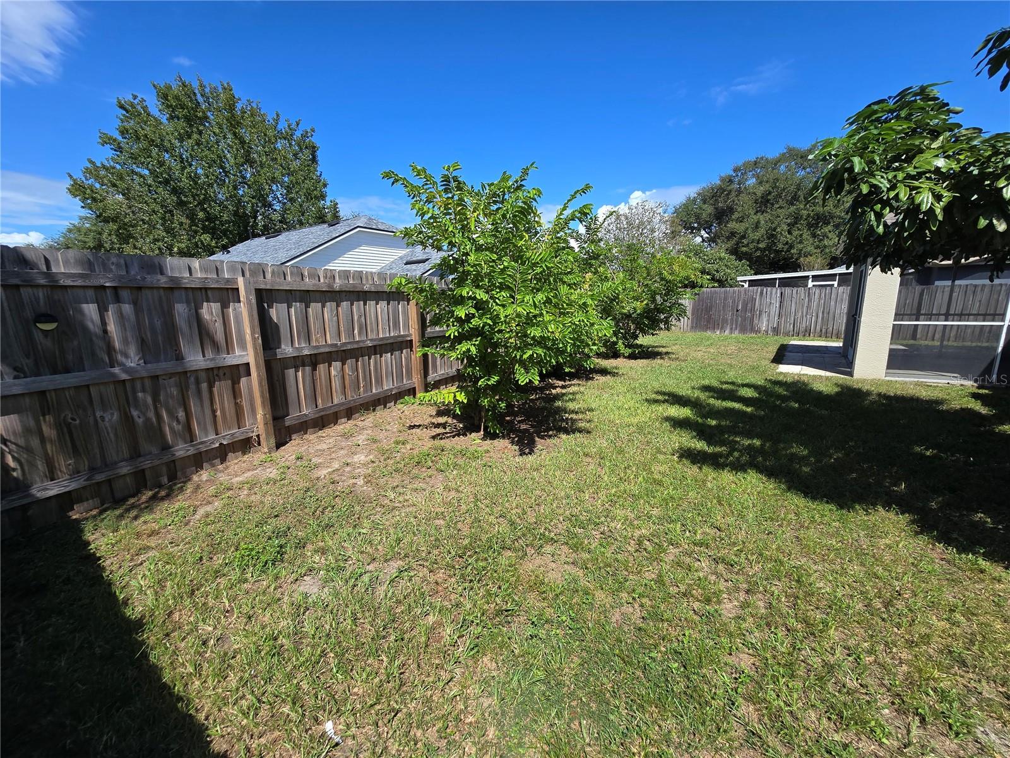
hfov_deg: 106.2
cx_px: 505
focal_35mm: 13
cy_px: 379
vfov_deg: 89.9
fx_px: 379
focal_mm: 2.2
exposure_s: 1/1819
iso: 50
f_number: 2.2
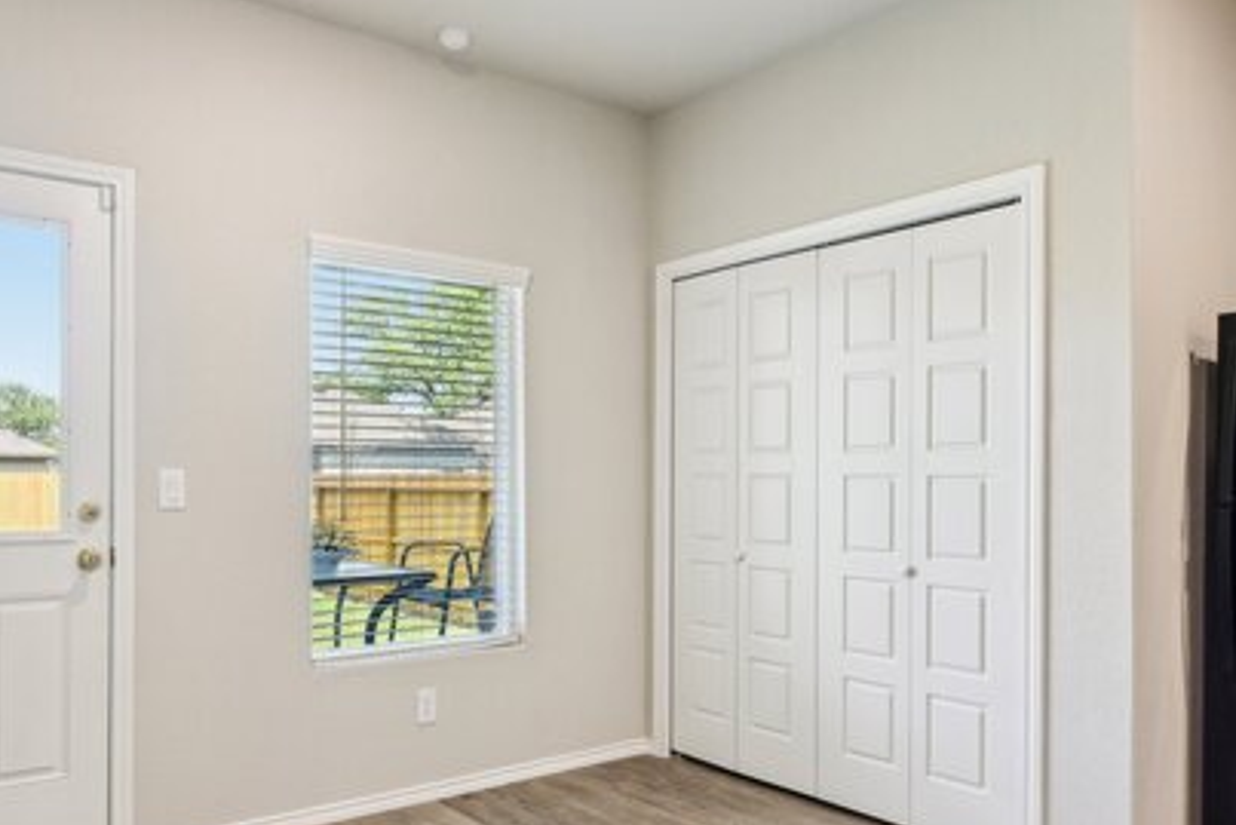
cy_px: 480
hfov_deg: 67.1
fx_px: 927
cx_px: 534
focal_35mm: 27
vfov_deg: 47.8
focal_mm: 17
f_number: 8
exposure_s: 1/20
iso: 640
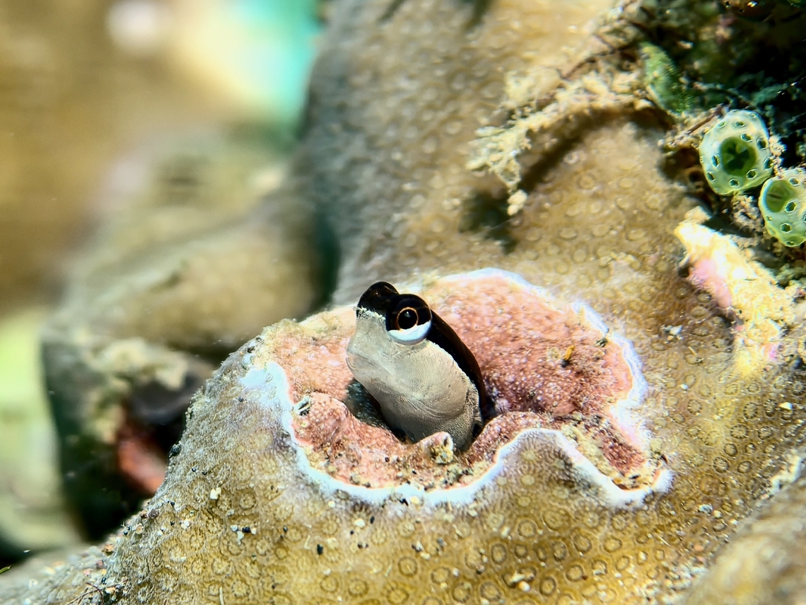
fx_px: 2212
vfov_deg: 15.6
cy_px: 302
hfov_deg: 20.7
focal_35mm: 95
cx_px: 403
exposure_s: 1/202
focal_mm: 15
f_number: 2.1
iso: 50
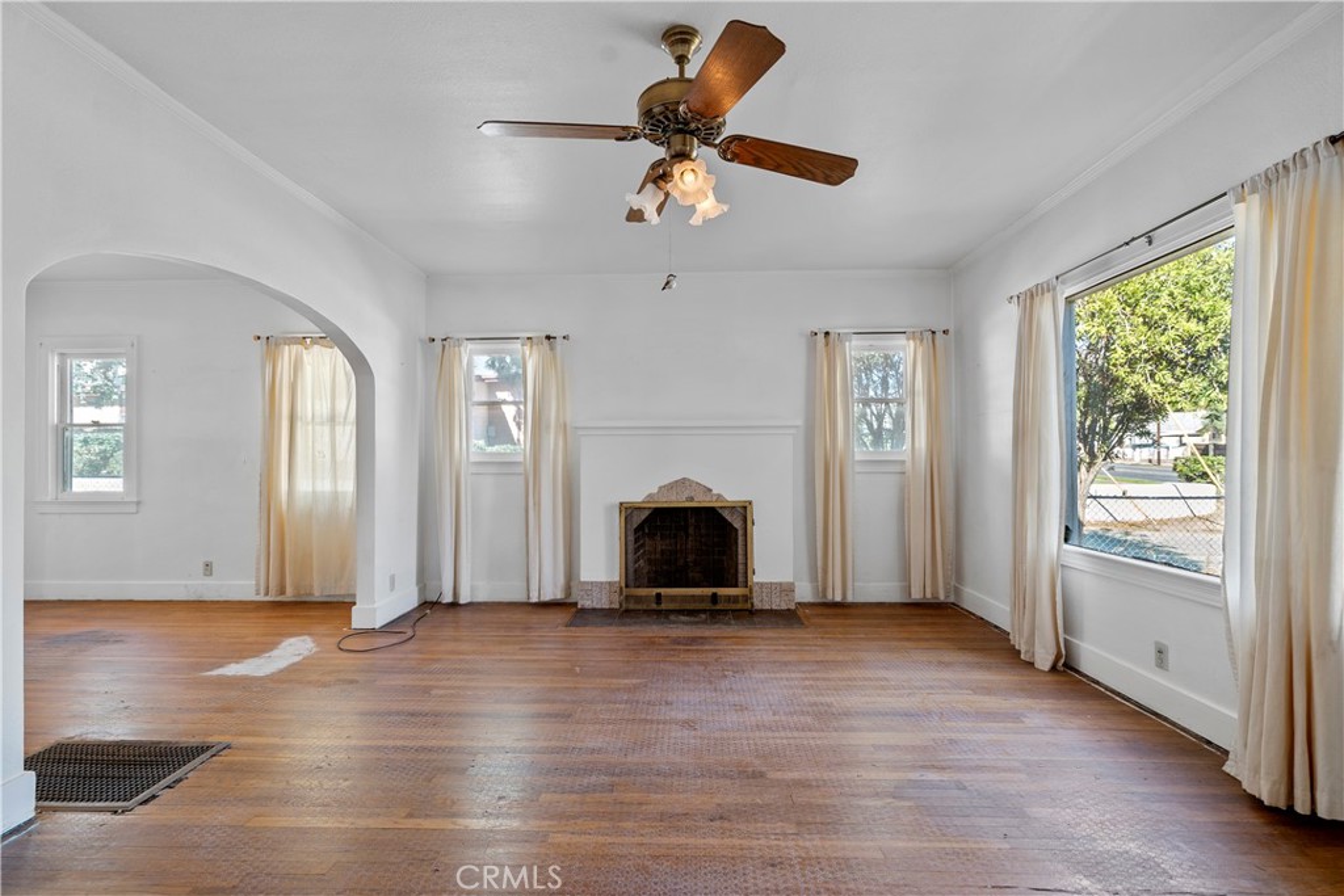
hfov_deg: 96.7
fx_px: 597
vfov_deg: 73.8
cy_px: 448
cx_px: 672
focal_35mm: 16
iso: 250
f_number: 6.3
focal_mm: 16
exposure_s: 1/4
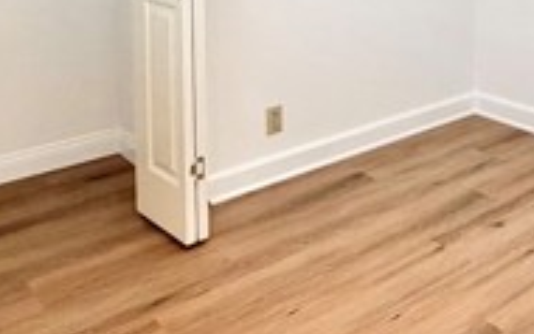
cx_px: 467
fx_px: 728
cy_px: -104
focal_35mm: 50
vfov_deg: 22.9
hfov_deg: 37.9
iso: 250
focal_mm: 2.22
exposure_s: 1/117
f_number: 2.2
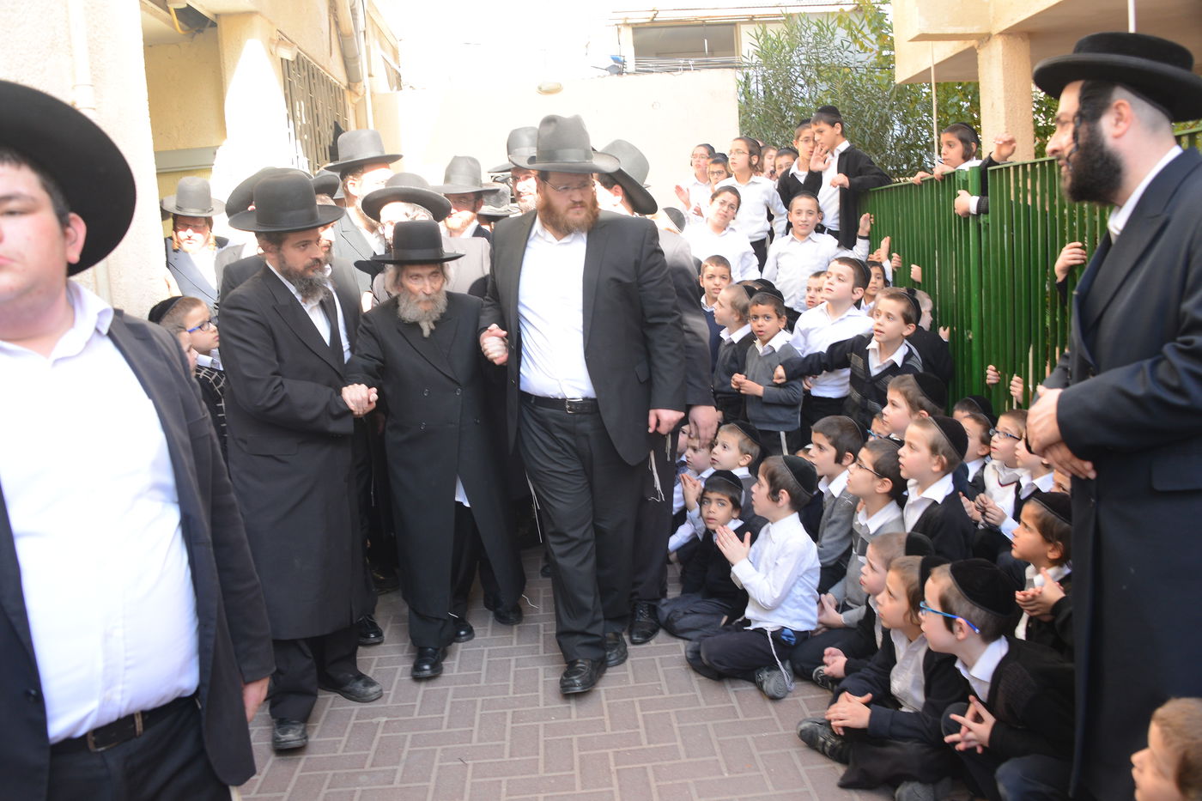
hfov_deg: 65.5
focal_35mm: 28
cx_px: 601
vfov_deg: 46.4
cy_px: 400
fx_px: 935
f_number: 5.6
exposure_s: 1/200
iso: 800
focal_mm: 28
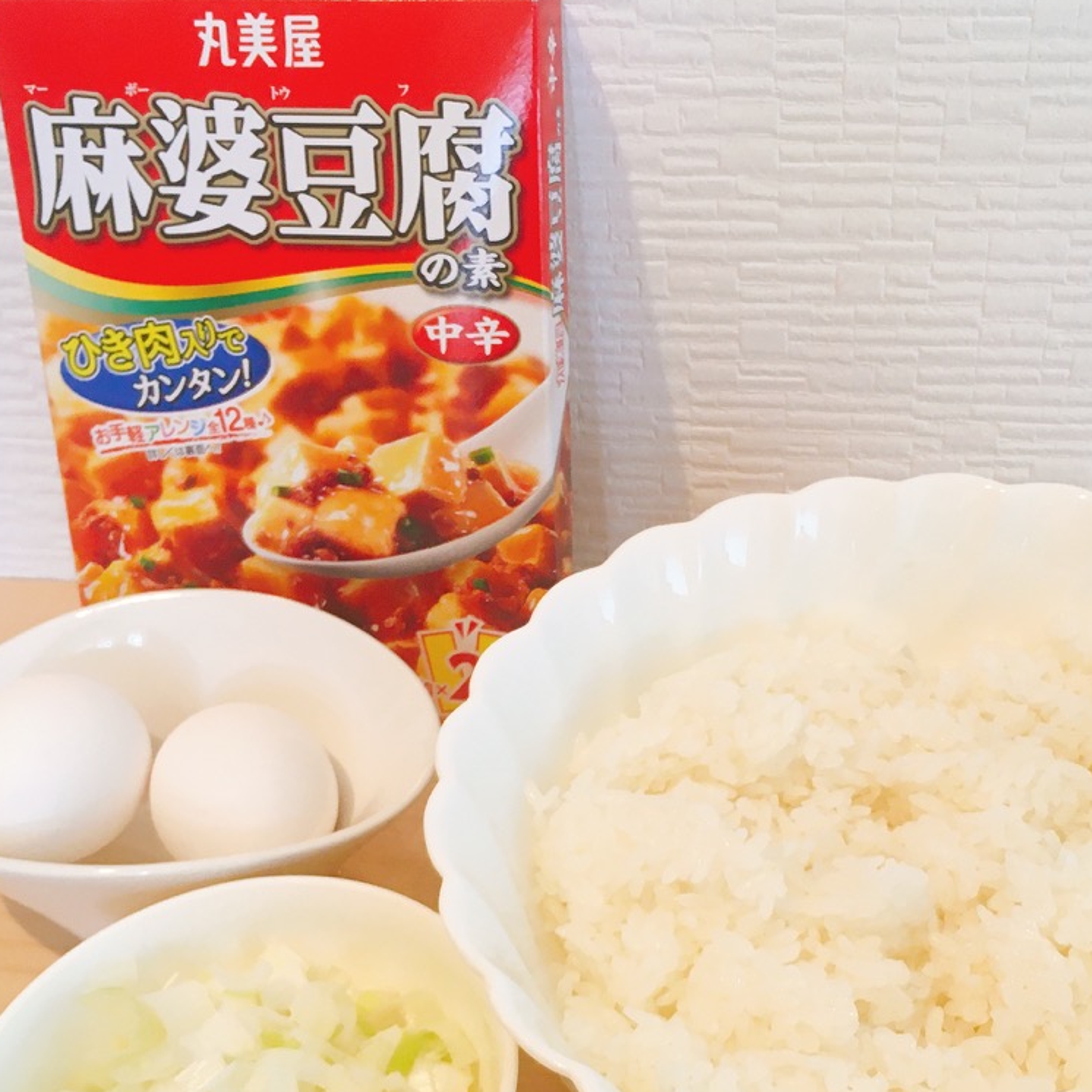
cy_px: 684
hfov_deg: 38.2
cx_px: 660
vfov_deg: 38.1
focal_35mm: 44
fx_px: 1570
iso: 50
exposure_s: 1/30
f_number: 2.2
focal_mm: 4.15
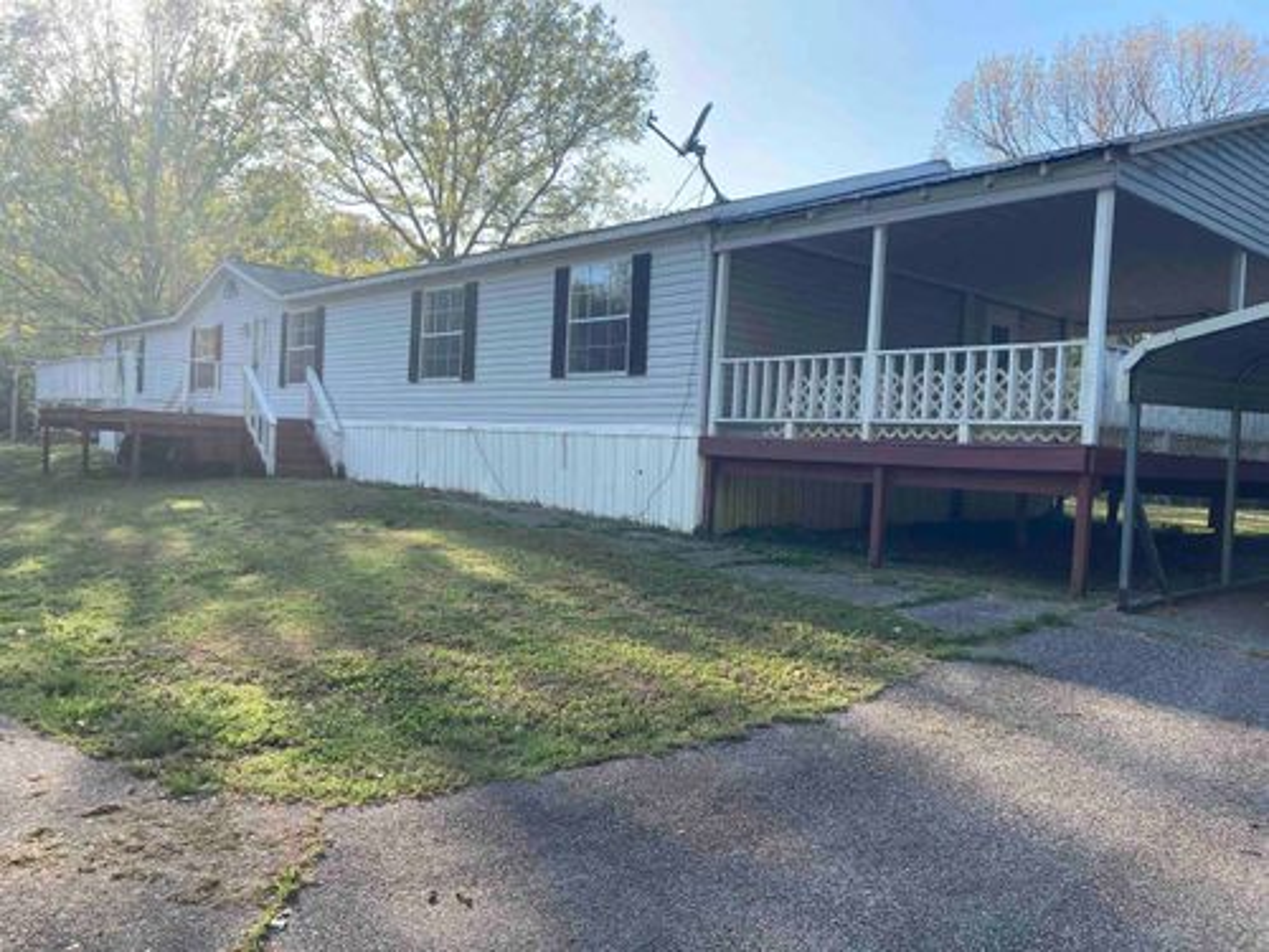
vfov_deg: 49.7
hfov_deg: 63.4
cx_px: 634
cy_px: 476
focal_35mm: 28
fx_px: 1026
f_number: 1.8
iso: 20
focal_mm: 3.99
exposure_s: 1/578
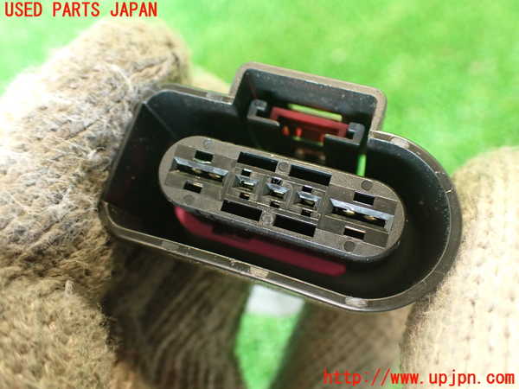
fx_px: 480
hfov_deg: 56.8
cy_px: 194
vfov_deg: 44.2
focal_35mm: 32
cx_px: 260
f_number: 2.4
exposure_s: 1/30
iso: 640
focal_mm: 5.79
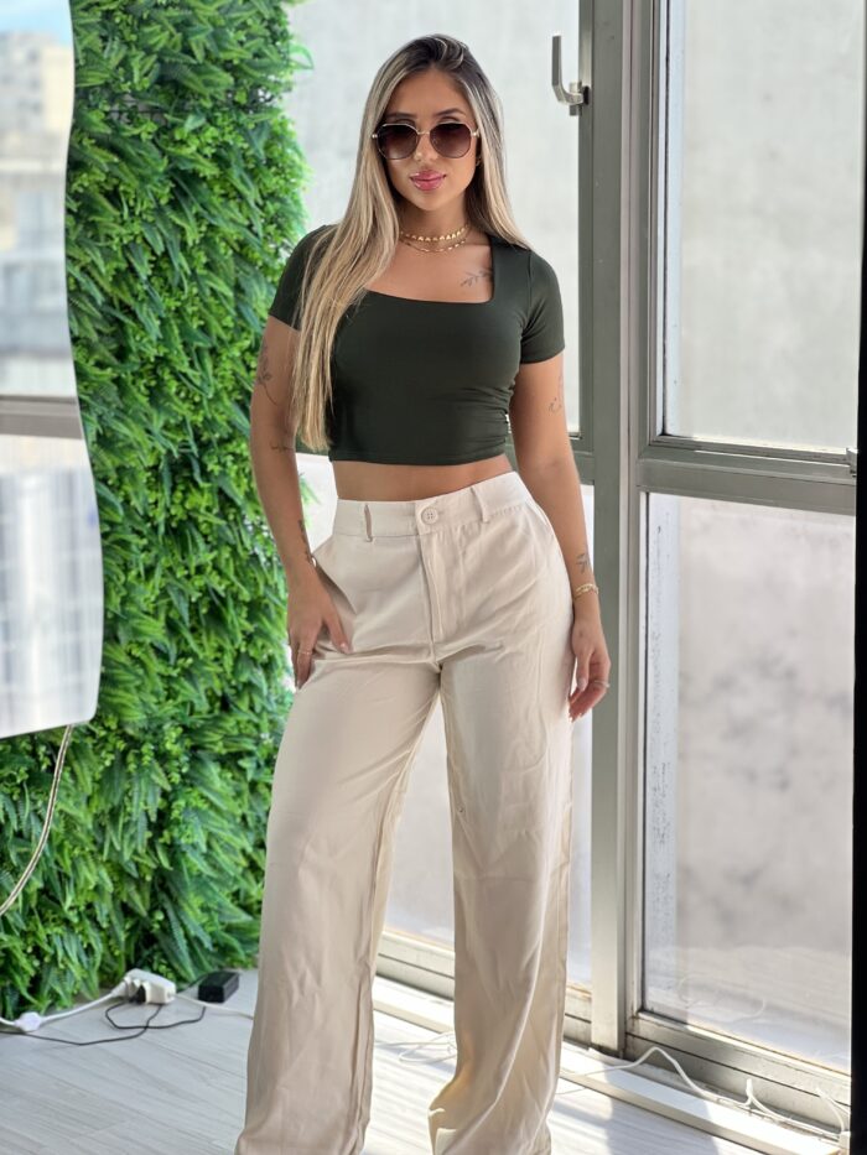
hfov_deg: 19.1
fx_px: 2571
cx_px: 434
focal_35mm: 77
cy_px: 578
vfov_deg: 25.3
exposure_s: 1/120
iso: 50
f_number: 2.8
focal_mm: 9
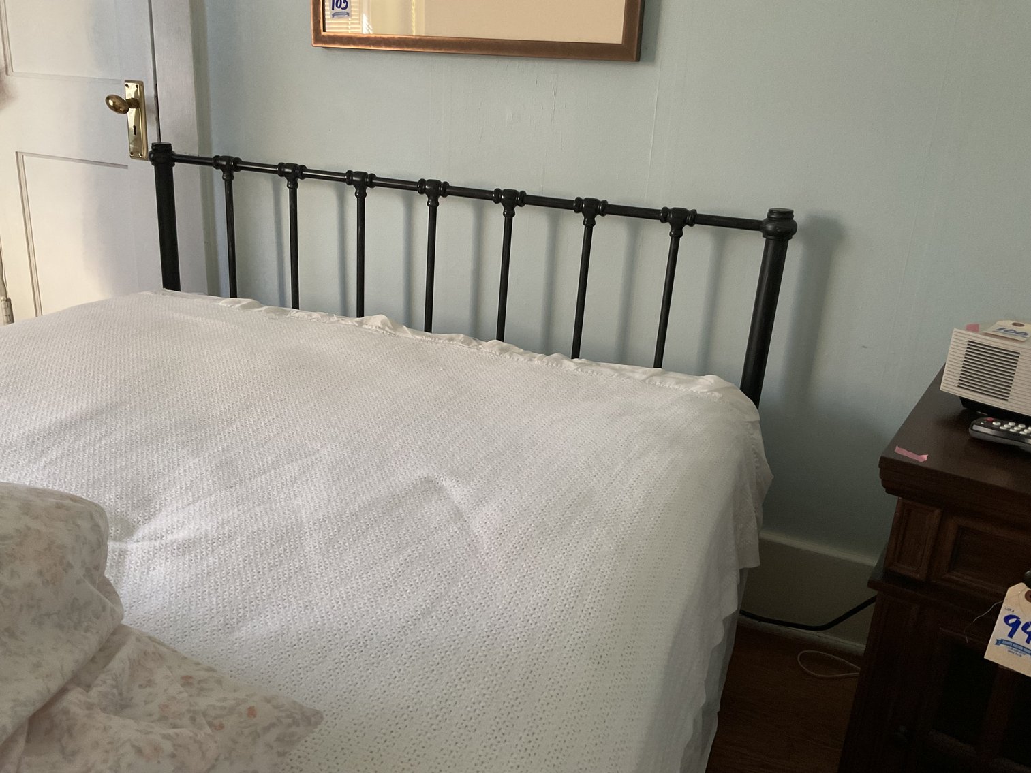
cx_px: 516
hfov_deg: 61.7
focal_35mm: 29
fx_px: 864
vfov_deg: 48.2
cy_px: 386
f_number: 1.8
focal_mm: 3
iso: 250
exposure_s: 1/50
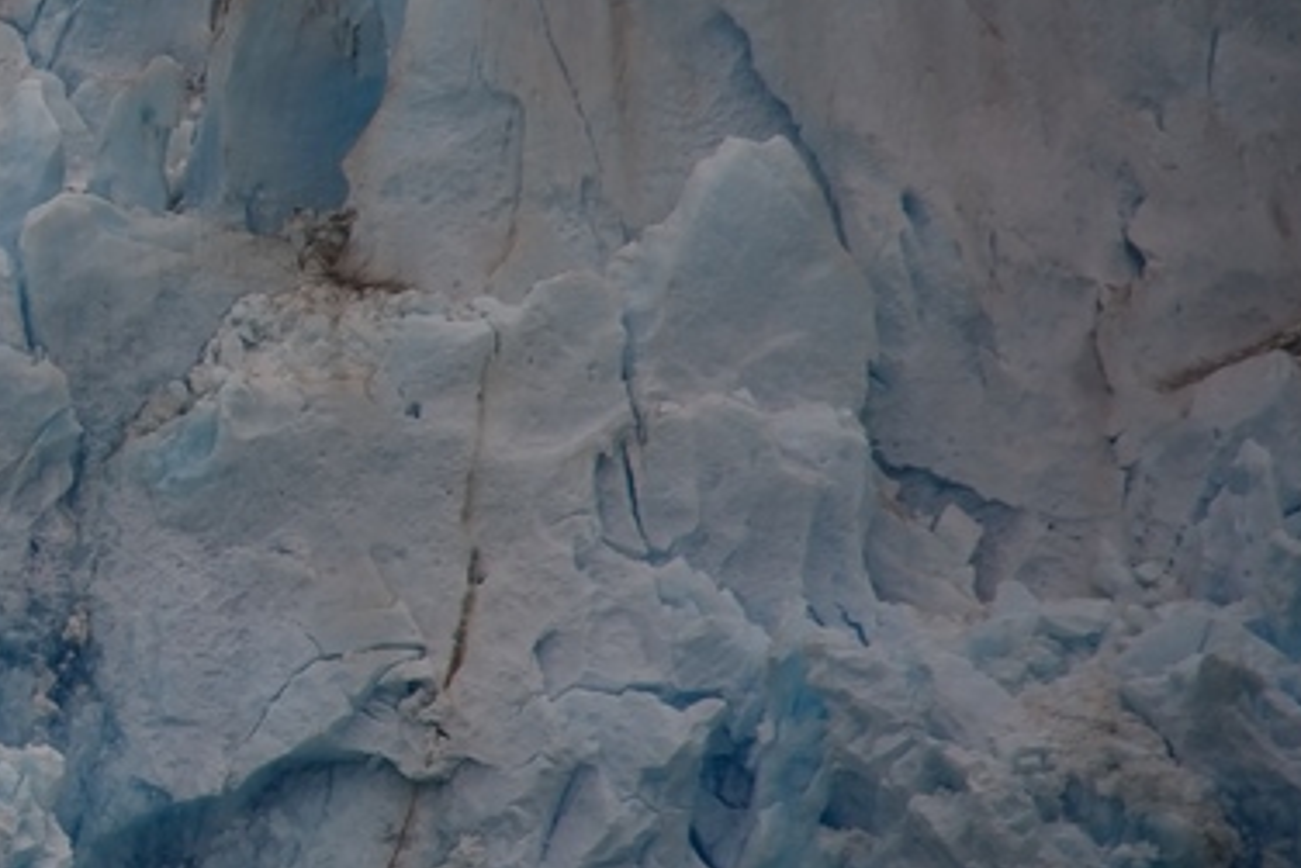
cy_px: 55
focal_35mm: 409
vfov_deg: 3.4
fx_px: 14786
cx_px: -862
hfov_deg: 5.0
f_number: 4
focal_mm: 120
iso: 110
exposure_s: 1/250
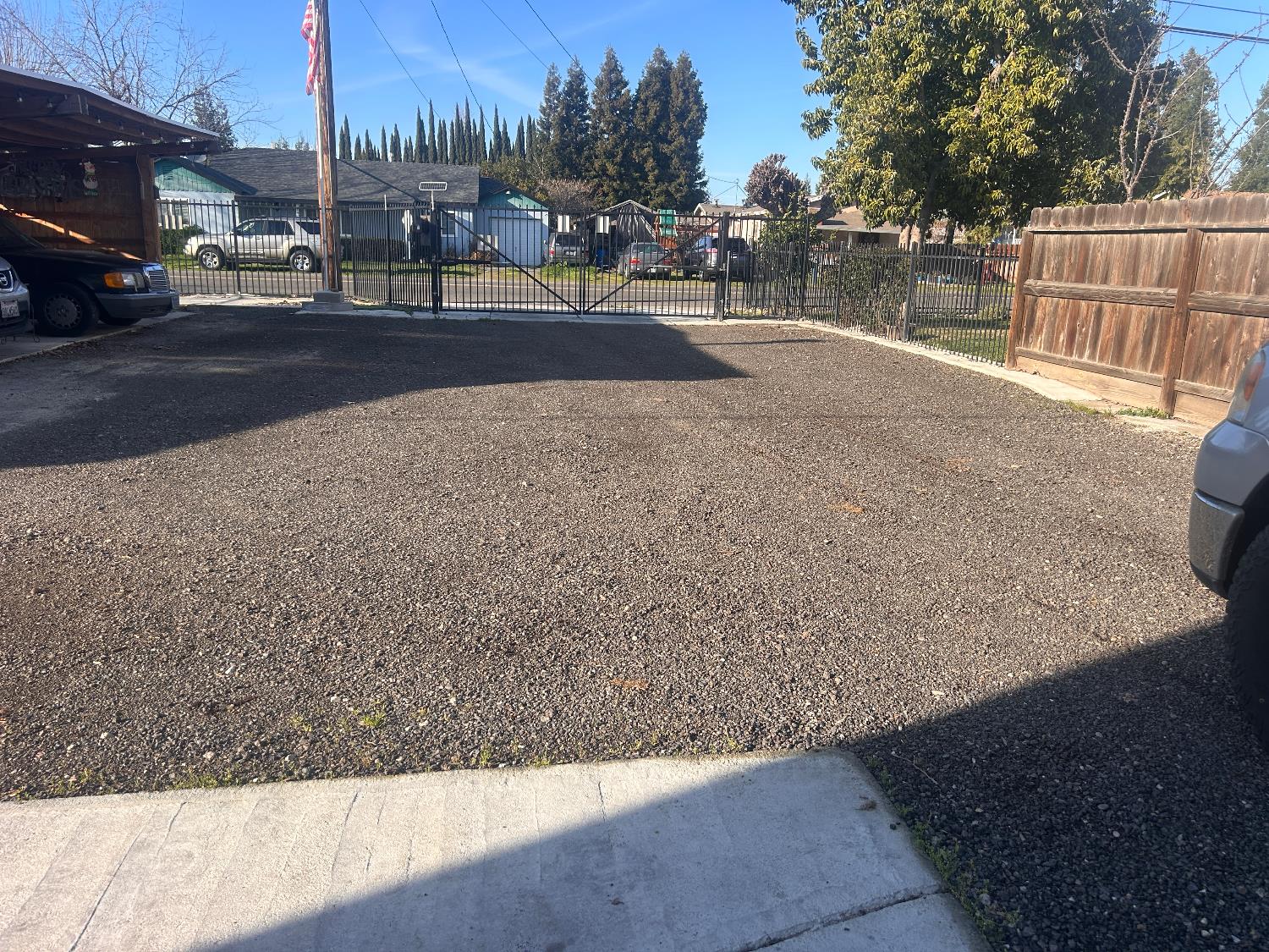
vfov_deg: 53.1
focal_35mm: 26
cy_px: 476
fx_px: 953
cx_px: 634
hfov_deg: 67.3
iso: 50
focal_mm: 5.7
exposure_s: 1/1511
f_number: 1.5
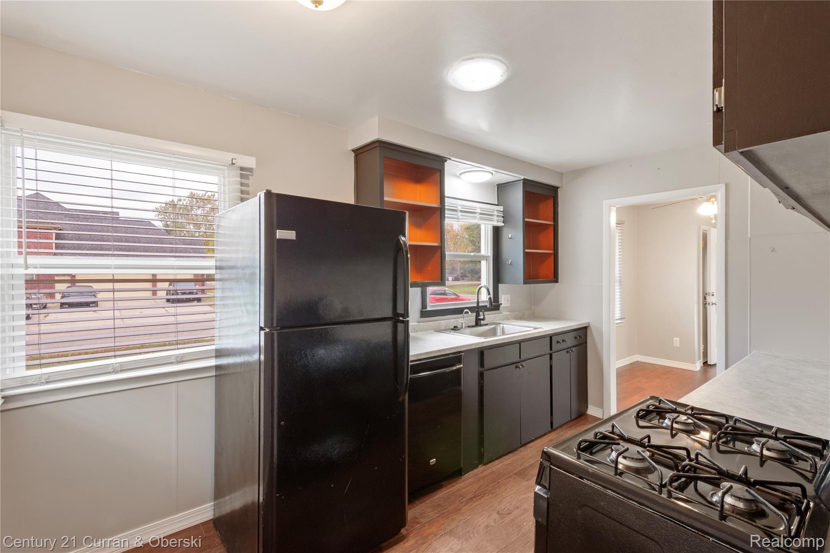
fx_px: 346
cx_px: 415
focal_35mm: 15
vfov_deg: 77.3
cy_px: 276
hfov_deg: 100.4
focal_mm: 10
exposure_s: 1/1.67
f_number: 11
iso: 400
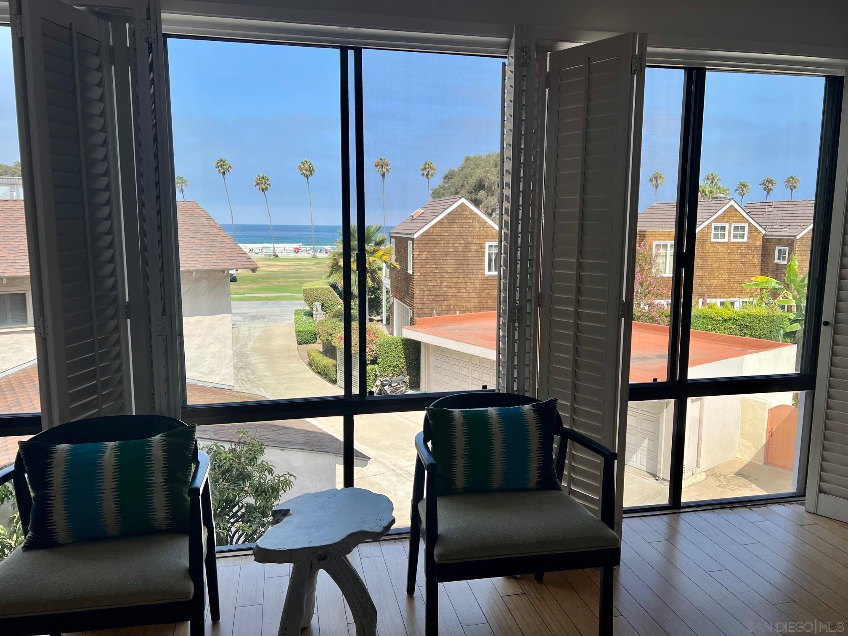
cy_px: 318
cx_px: 424
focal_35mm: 26
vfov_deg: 53.1
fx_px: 637
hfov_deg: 67.3
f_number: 1.5
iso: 50
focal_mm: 5.7
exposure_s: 1/2513
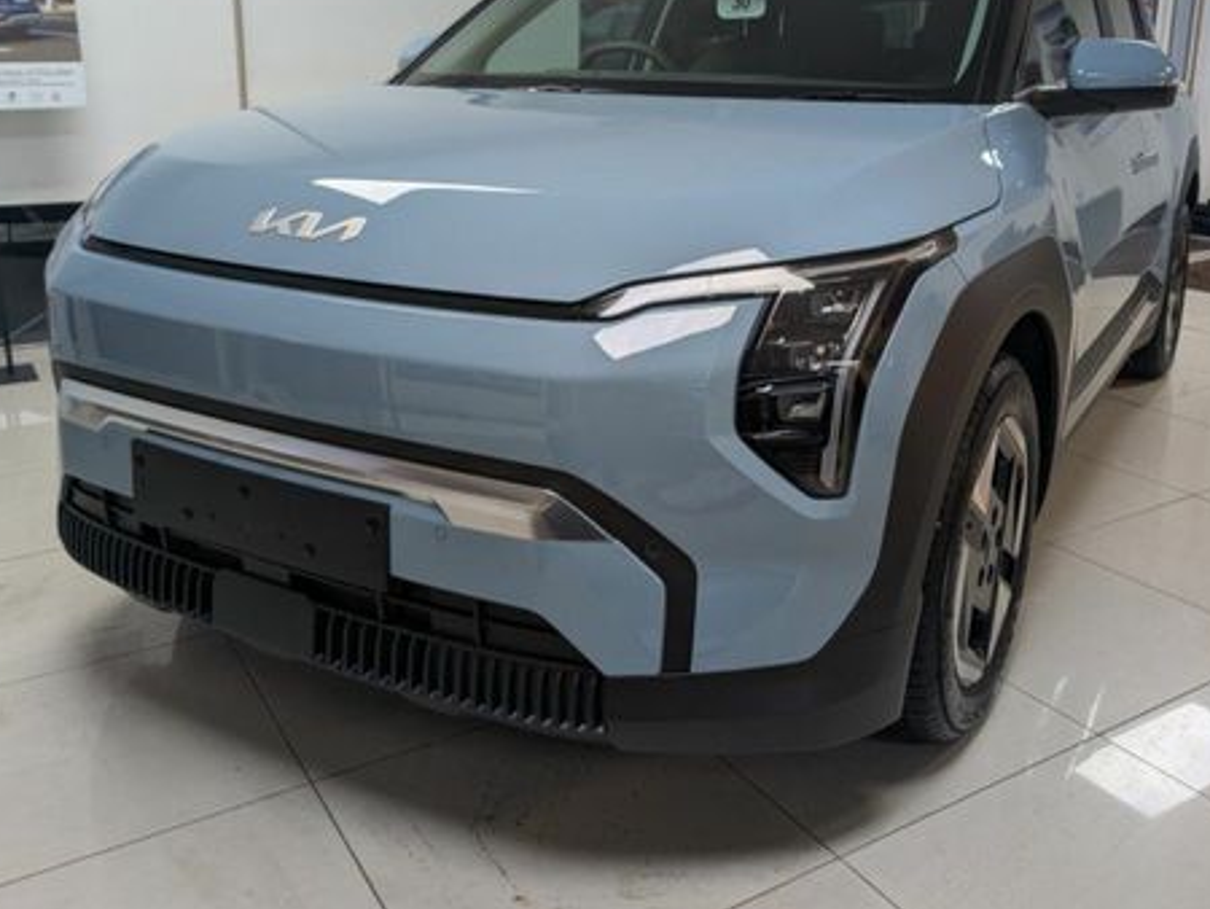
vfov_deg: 43.6
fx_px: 1119
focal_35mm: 32
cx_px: 678
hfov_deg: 56.6
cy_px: 309
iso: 20
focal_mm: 6.9
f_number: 1.68
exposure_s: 1/71.9
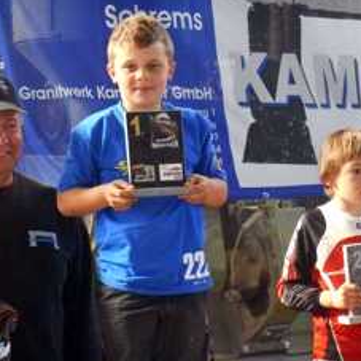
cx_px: 216
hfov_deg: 13.3
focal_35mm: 131
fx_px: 1546
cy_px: 278
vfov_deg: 13.3
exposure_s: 1/60
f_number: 4.5
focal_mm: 12.5
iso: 560
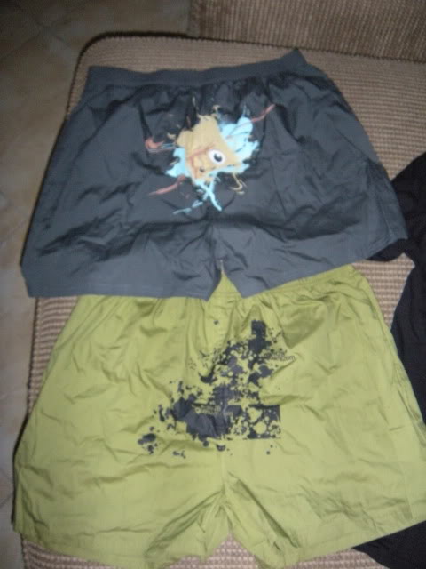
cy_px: 284
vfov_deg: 52.6
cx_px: 213
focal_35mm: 35
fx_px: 574
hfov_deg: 40.7
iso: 400
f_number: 3.8
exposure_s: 1/60
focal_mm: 5.9
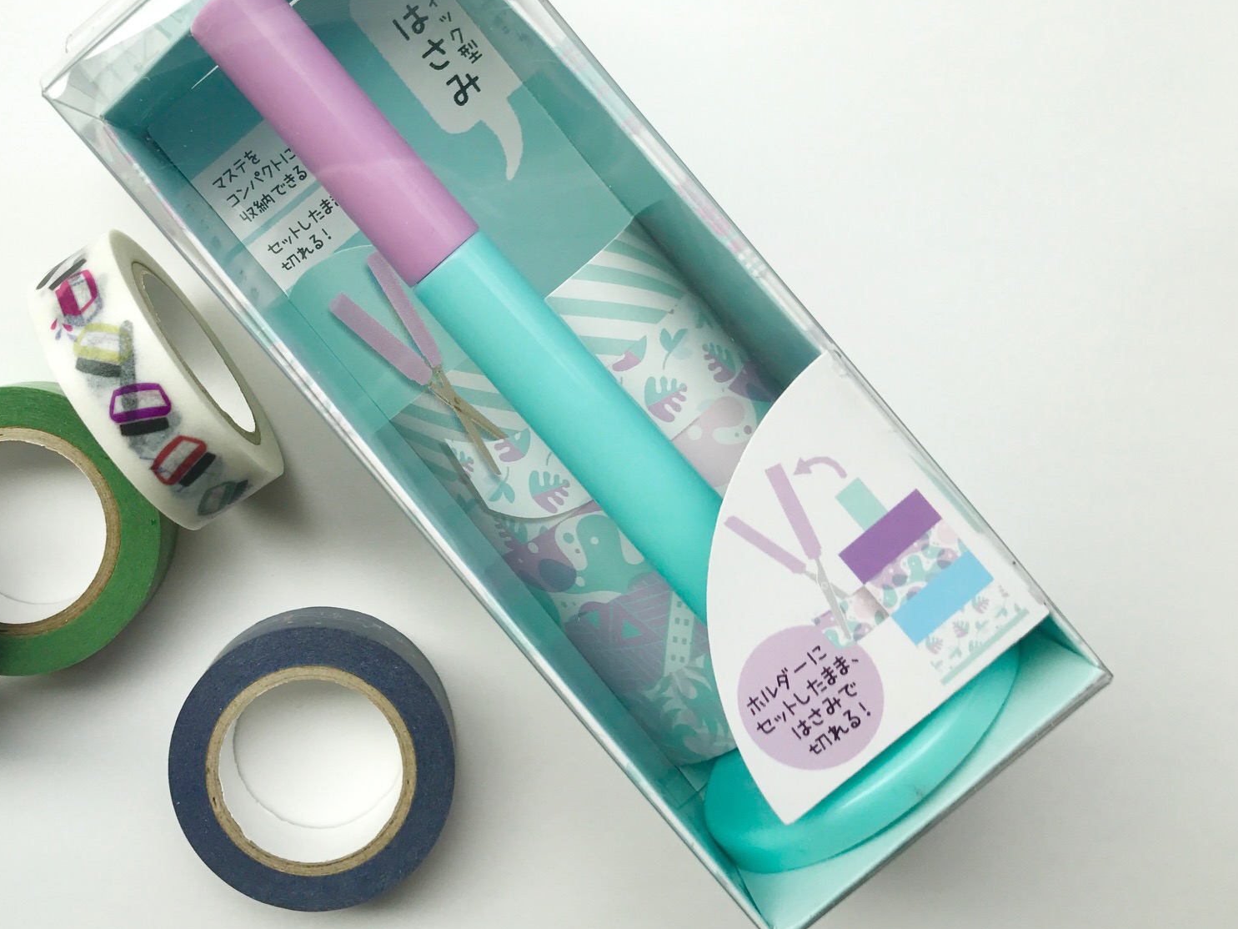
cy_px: 369
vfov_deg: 37.6
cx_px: 434
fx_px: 1359
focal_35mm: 38
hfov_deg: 48.3
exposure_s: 1/342
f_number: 1.8
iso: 20
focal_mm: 3.99
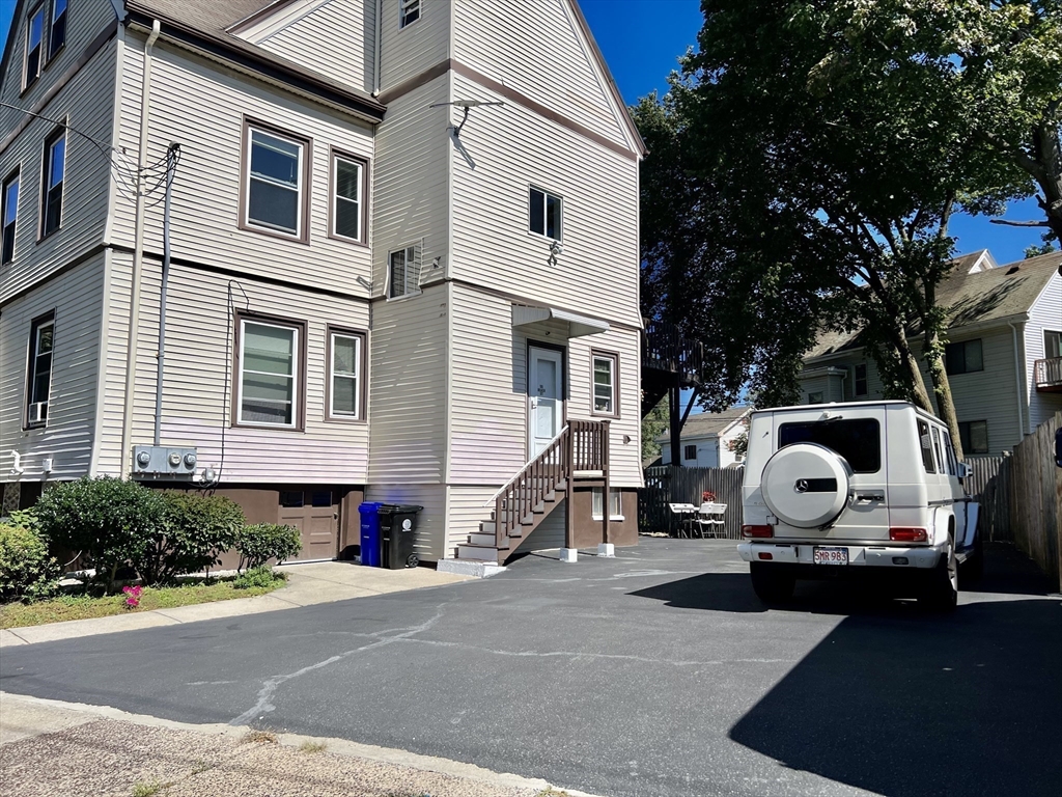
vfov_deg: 53.1
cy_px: 398
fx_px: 798
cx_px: 531
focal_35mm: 26
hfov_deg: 67.3
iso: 50
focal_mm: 5.7
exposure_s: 1/6993
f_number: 1.5
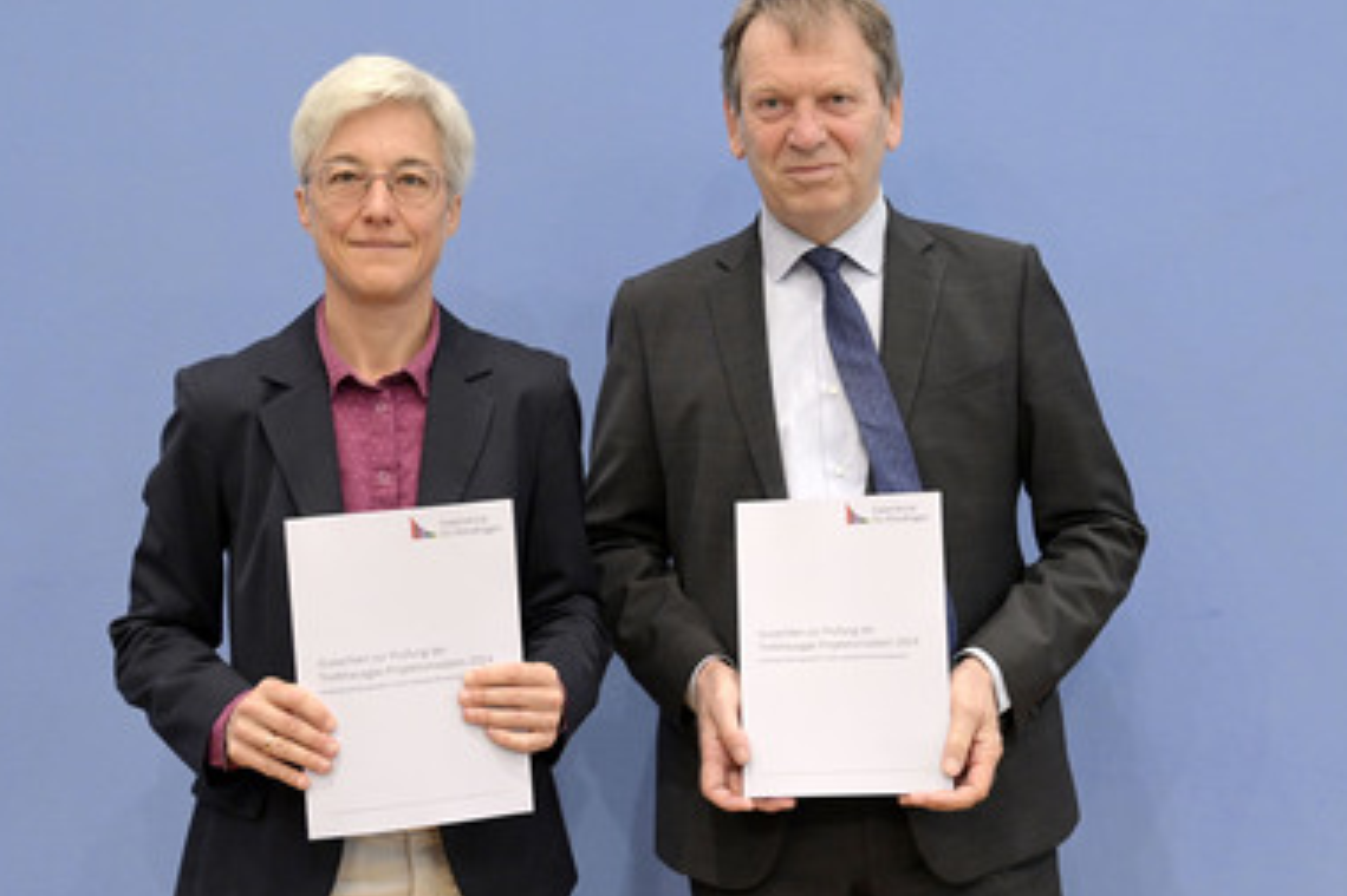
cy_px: 443
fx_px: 2132
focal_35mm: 57
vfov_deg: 23.8
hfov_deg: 35.1
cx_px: 668
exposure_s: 1/500
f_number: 4.5
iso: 4000
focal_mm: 48
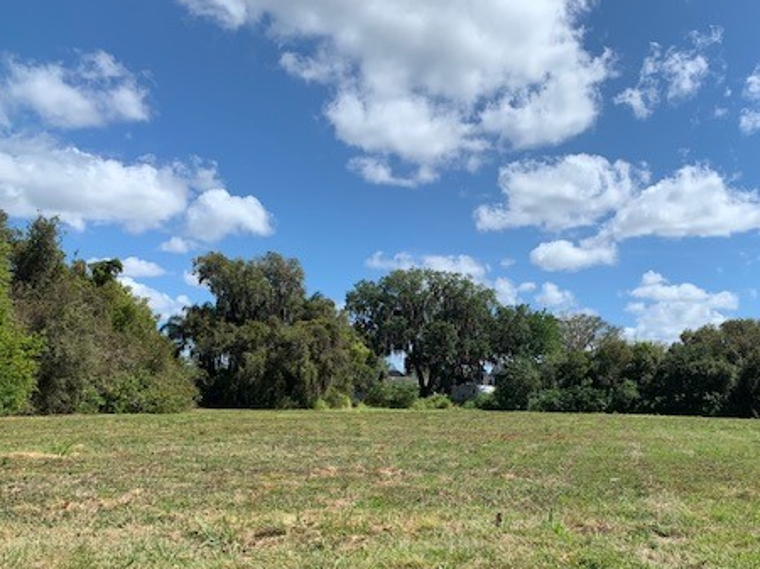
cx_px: 497
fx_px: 812
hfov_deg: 49.4
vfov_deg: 38.2
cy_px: 382
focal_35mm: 37
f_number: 1.8
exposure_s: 1/2481
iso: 25
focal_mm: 4.25
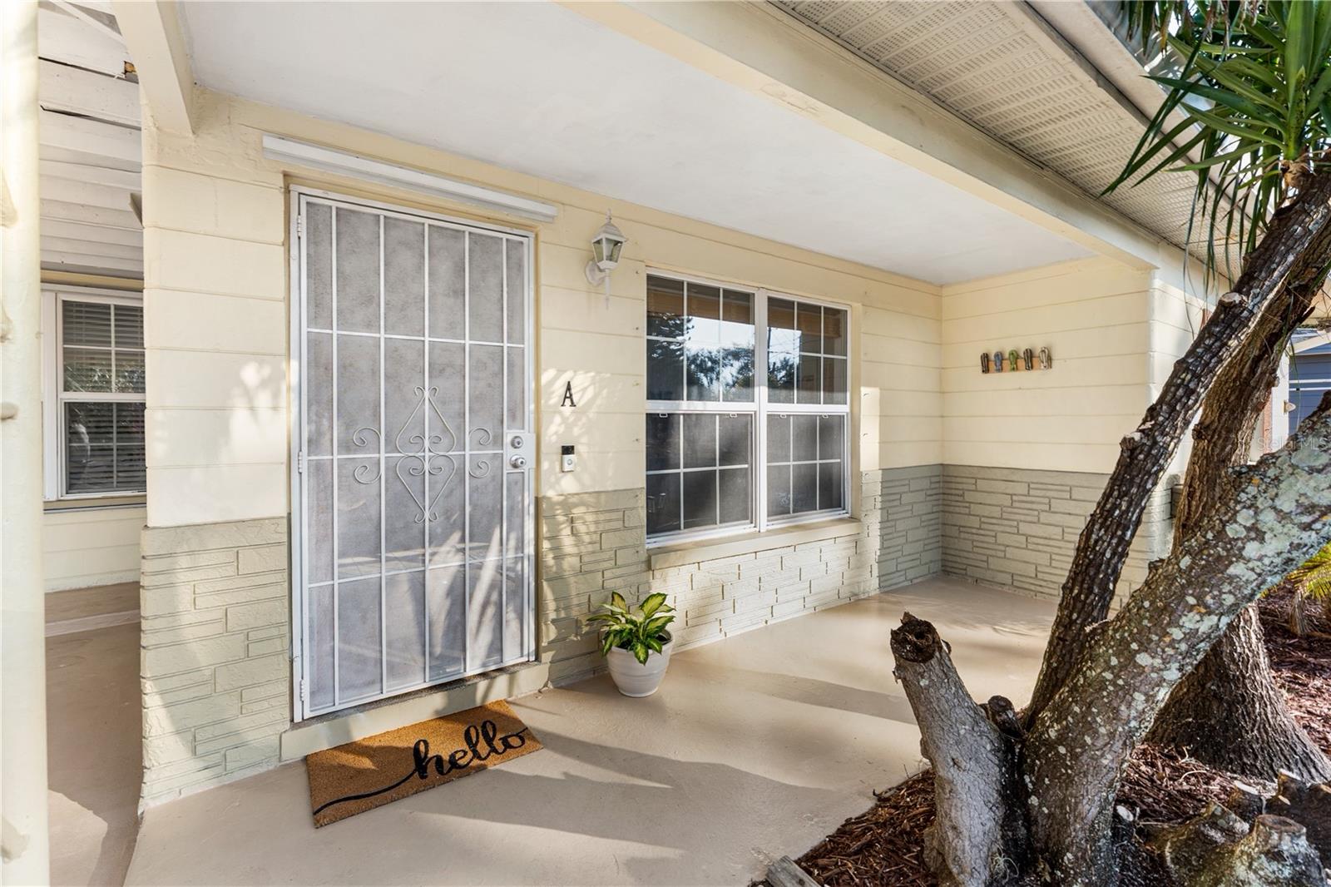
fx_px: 517
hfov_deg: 104.3
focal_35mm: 14
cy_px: 444
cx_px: 666
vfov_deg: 81.2
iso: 50
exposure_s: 1/20
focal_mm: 14
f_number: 8
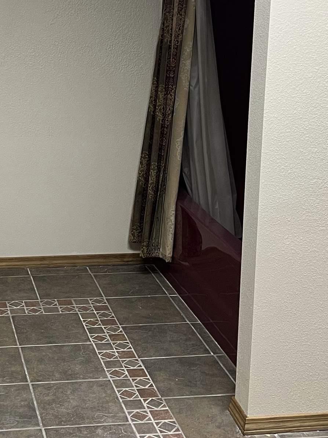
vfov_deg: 28.6
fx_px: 846
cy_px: 111
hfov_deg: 21.4
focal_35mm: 67
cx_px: 29
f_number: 1.5
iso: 125
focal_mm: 5.7
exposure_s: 1/60
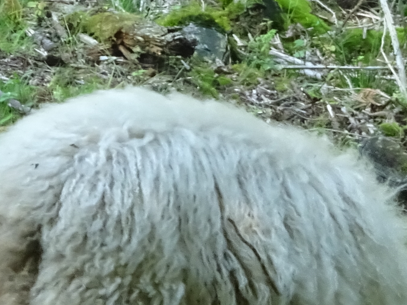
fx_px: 6701
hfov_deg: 3.5
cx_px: -52
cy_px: 290
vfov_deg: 2.6
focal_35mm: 570
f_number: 5.6
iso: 640
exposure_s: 1/160
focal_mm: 27.16
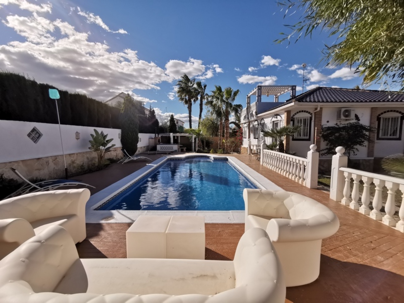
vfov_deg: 78.1
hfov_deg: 94.5
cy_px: 152
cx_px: 202
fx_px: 187
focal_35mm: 16
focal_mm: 2.35
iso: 50
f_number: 2.2
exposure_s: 1/3546
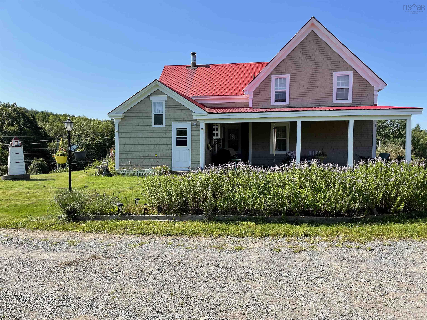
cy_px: 160
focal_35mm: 26
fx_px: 321
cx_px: 214
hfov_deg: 67.3
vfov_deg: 53.1
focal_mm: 4.2
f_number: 1.6
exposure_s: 1/2618
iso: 32
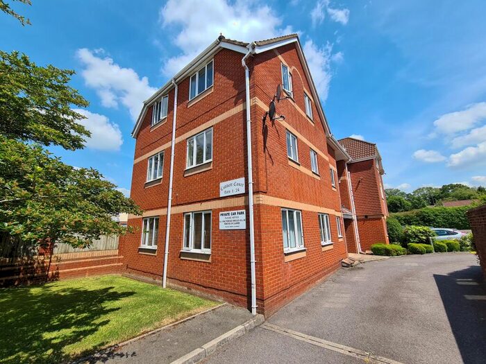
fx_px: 183
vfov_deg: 89.9
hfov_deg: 106.2
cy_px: 182
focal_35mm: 13
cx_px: 243
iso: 50
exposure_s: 1/1652
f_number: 2.2
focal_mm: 2.2
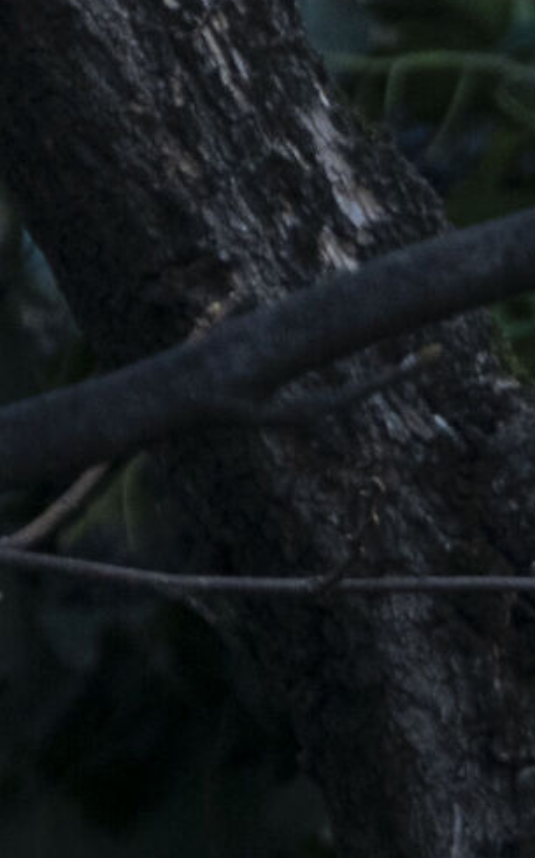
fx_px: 36844
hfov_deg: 0.8
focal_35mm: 1577
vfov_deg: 1.3
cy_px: 904
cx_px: 1109
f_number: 6.3
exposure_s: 1/125
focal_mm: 210
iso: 500
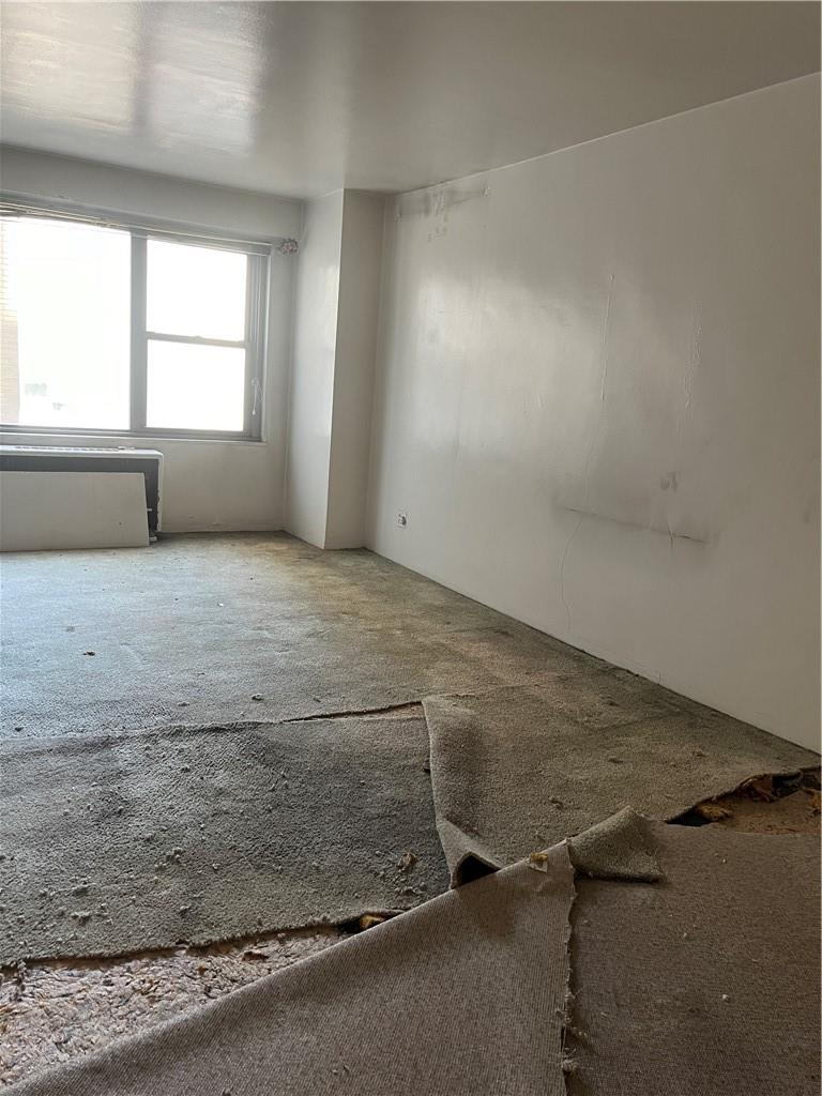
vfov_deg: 67.3
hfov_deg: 53.1
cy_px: 548
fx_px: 823
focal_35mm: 26
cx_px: 411
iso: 160
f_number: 1.6
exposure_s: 1/60
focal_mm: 5.1
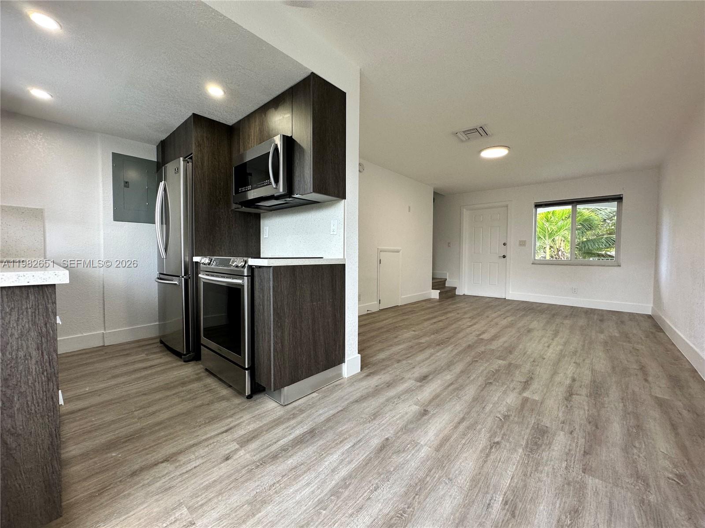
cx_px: 352
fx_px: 285
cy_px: 264
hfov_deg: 102.1
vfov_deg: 85.7
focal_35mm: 14
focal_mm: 2.22
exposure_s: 1/120
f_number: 2.2
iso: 160
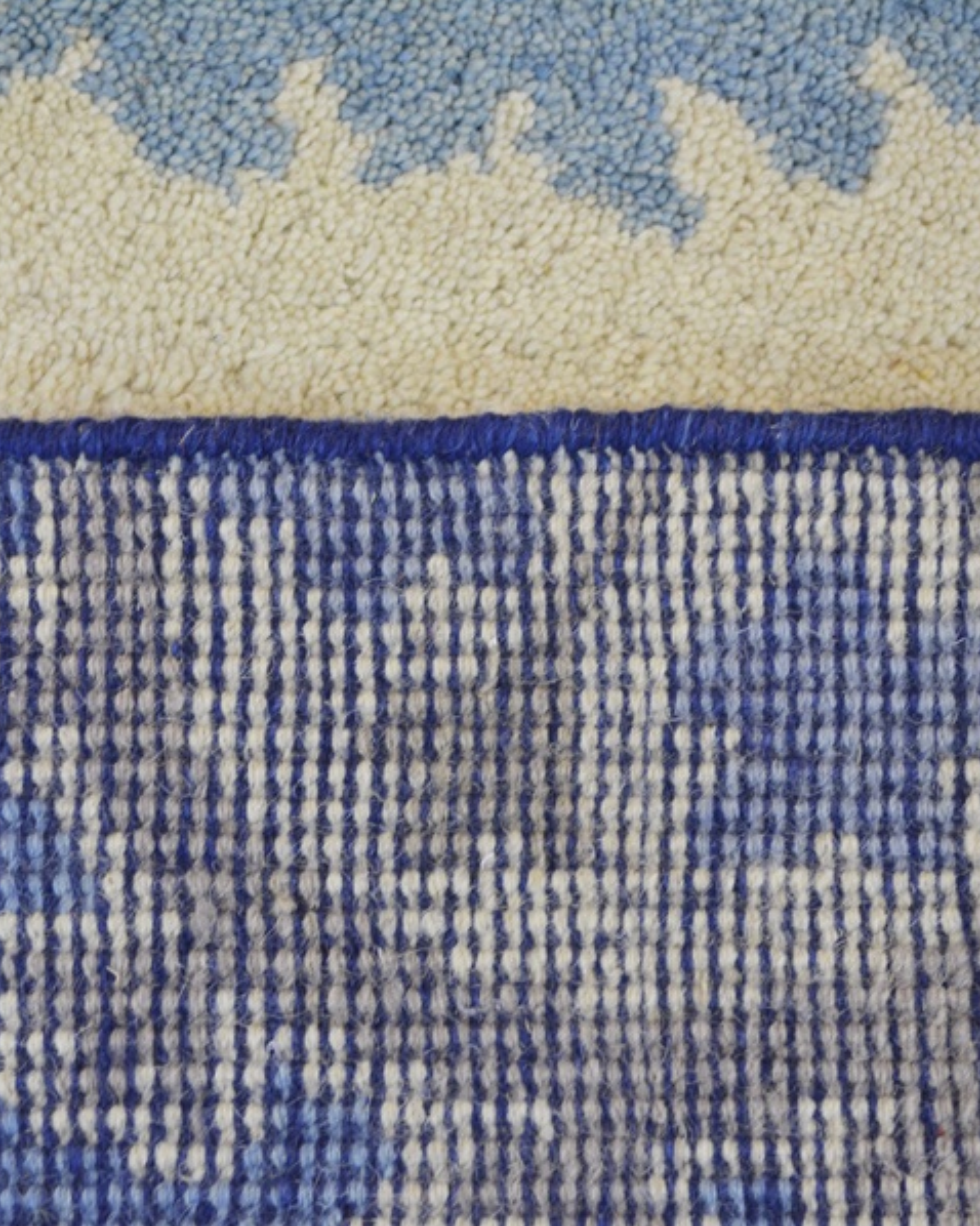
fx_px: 3228
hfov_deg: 17.2
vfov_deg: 21.5
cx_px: 303
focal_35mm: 89
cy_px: 613
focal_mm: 42
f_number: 5.3
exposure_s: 1/60
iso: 800
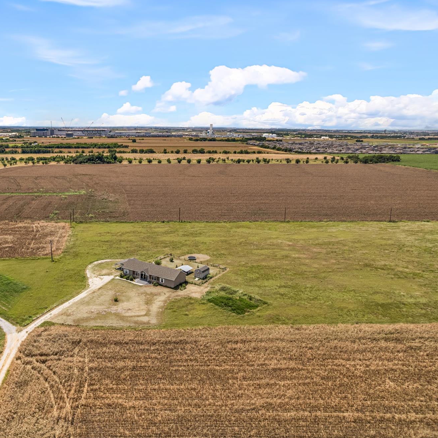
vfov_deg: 55.6
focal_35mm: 29
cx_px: 131
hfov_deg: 54.0
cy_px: 224
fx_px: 415
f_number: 2.8
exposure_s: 1/90
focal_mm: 8.38
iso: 100
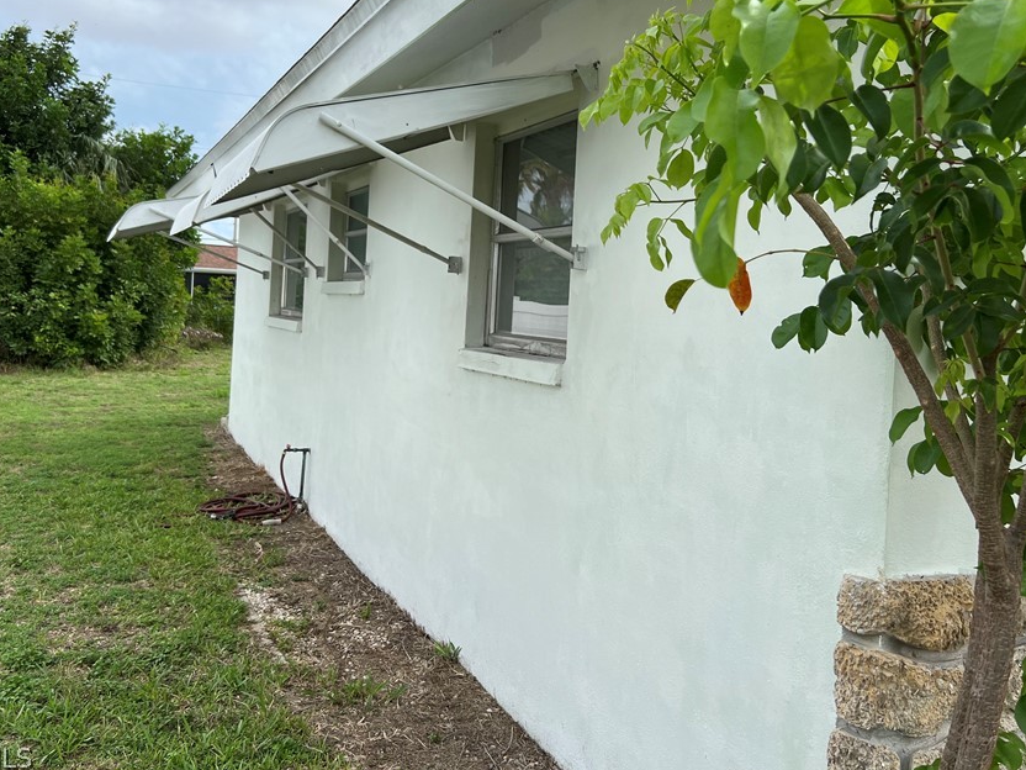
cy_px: 305
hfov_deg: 56.8
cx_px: 509
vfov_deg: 43.9
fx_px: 948
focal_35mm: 32
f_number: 1.5
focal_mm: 5.7
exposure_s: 1/2762
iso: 50
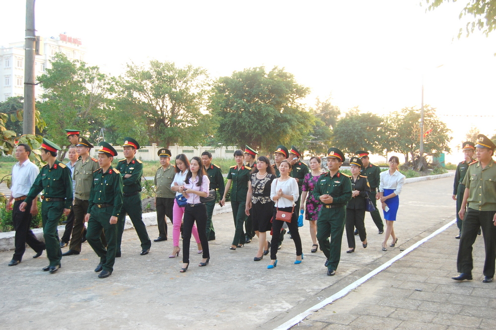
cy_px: 165
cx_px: 248
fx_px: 537
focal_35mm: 39
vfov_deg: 34.2
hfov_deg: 49.6
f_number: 5.6
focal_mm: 26
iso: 400
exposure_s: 1/125
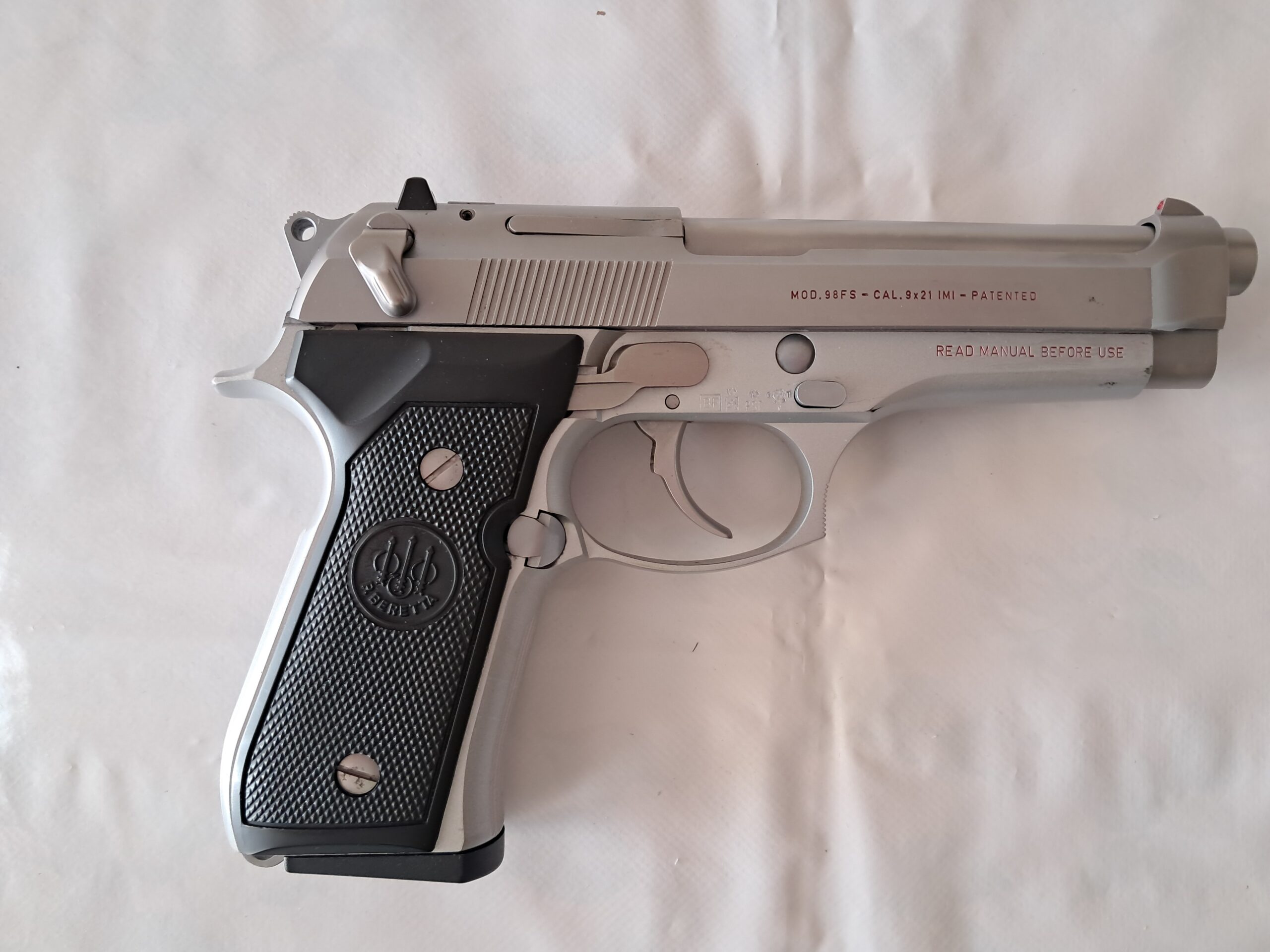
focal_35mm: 27
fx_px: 991
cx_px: 635
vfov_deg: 51.4
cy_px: 476
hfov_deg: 65.3
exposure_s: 1/50
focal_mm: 4
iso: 125
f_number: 1.8
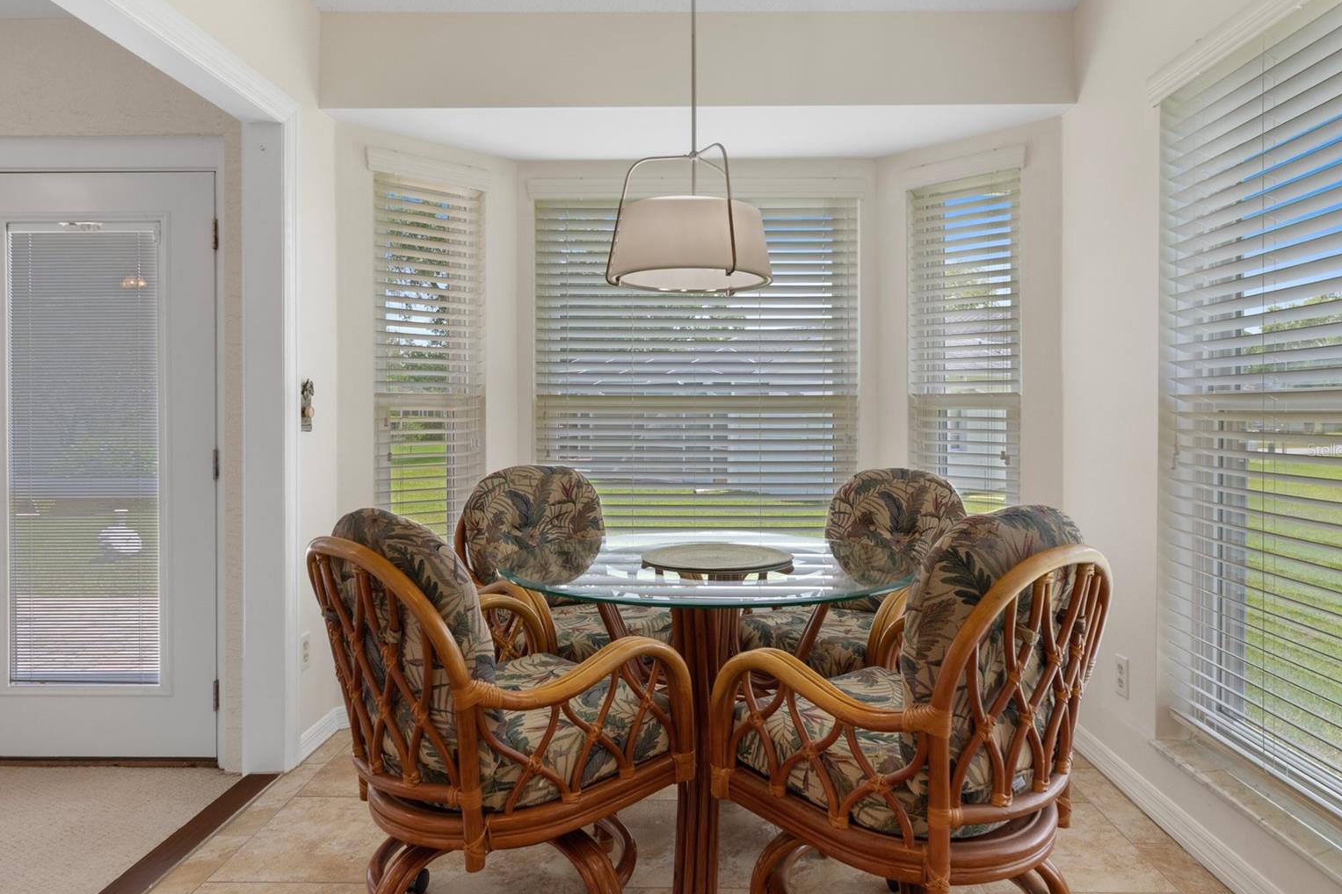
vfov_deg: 57.2
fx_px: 820
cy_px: 450
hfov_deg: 78.6
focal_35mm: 22
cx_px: 682
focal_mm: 14
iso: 250
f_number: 8
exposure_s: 1/4
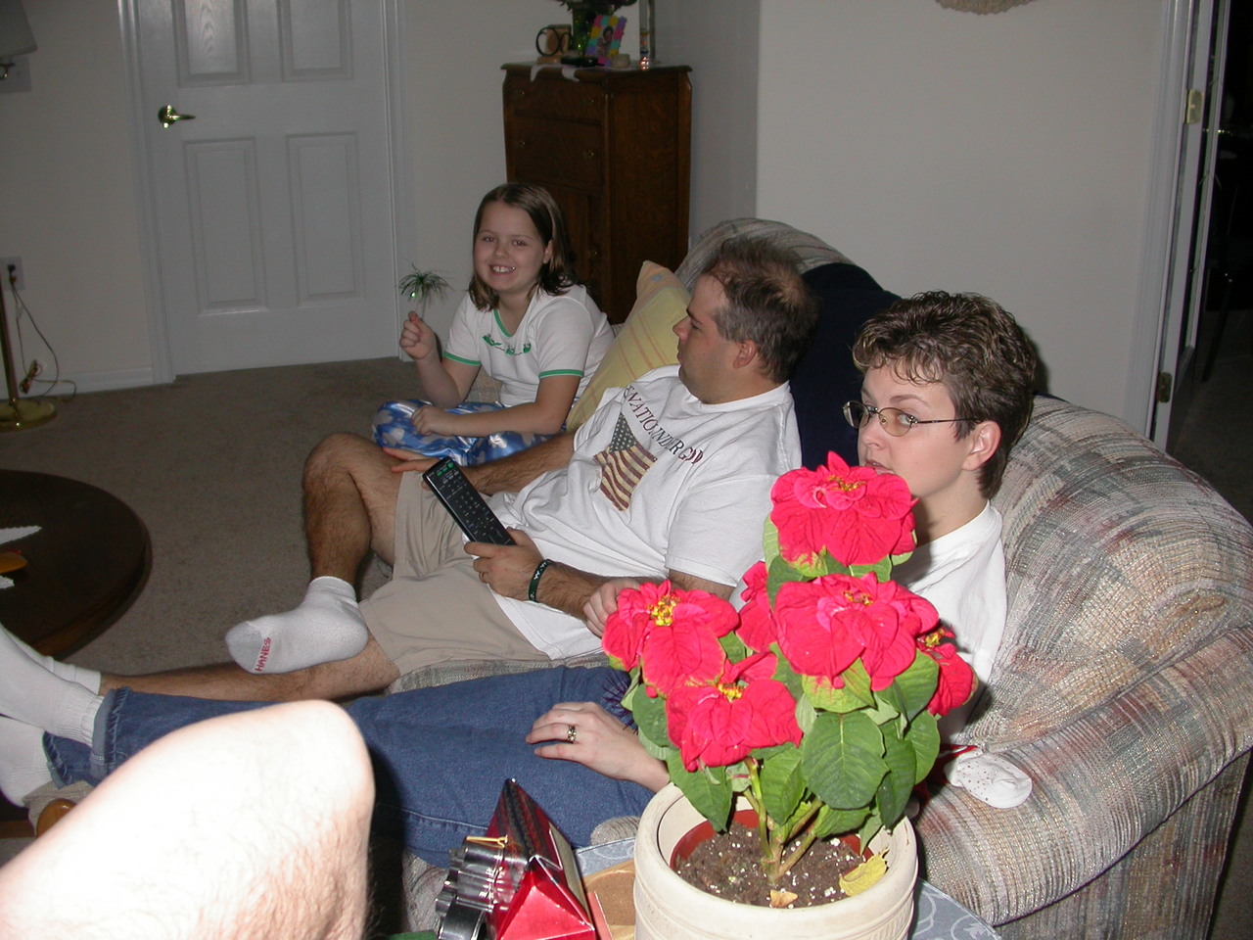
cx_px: 626
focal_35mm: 38
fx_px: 1375
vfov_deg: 37.7
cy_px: 470
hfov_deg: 49.0
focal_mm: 7.85
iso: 100
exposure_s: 1/60
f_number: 2.6
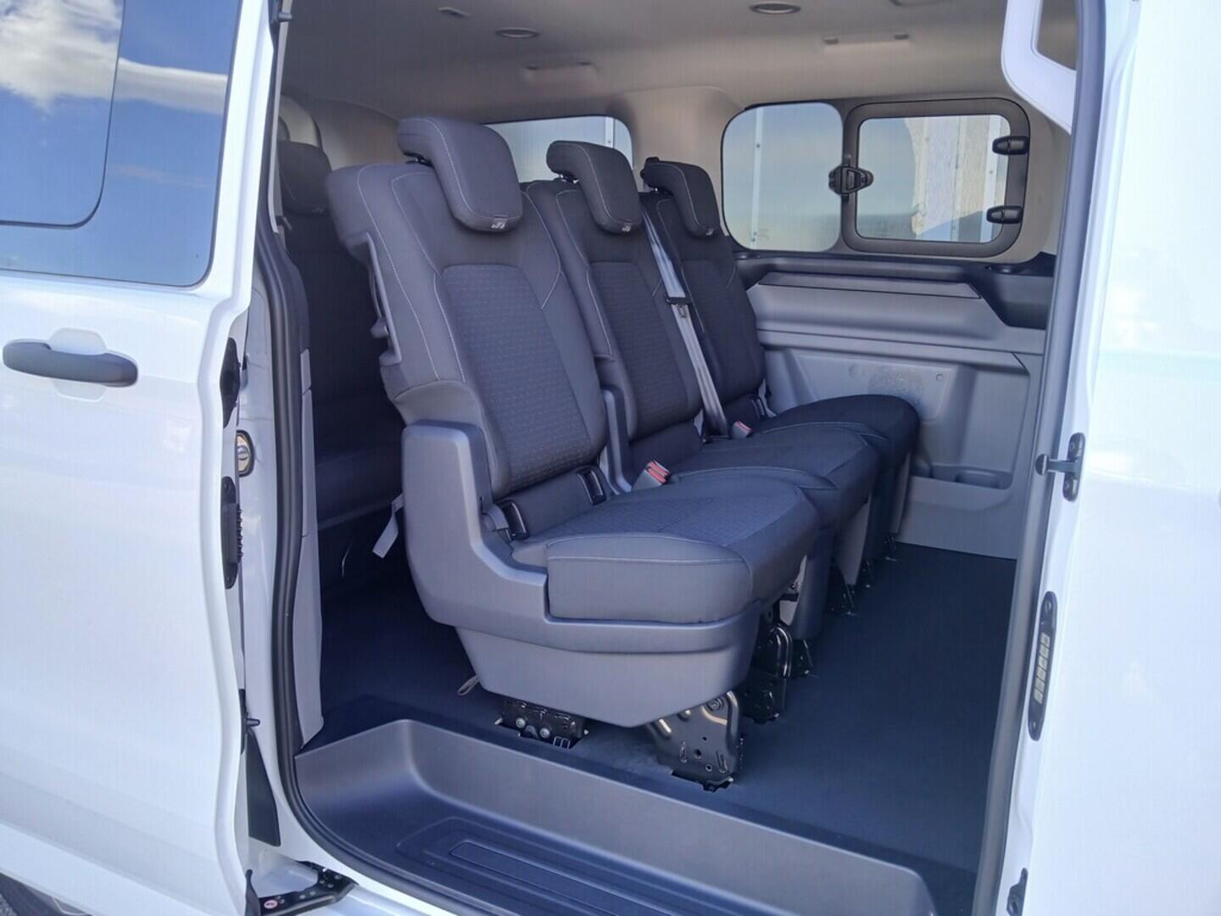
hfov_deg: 67.3
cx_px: 610
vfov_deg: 53.1
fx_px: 917
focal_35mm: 26
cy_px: 458
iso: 64
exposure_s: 1/50
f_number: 1.8
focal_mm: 3.98
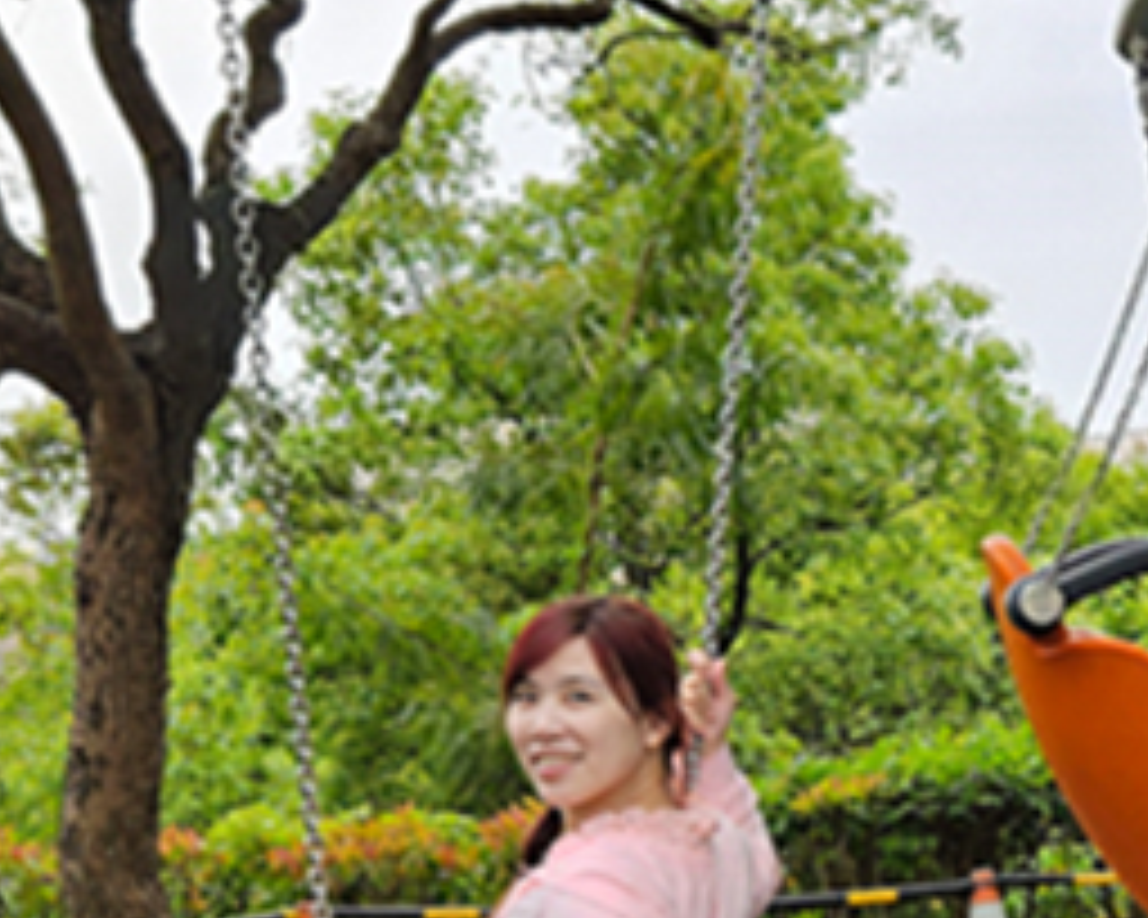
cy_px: 936
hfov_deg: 19.9
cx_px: 1387
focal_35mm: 90
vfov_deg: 16.7
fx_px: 3058
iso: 25
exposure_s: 1/217
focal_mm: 5.4
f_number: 1.8
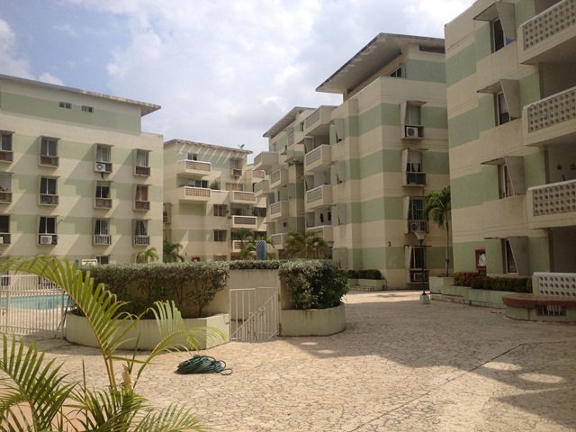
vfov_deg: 40.7
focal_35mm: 35
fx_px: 582
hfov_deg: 52.6
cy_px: 216
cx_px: 288
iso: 50
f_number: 2.4
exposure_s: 1/2513
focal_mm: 4.28
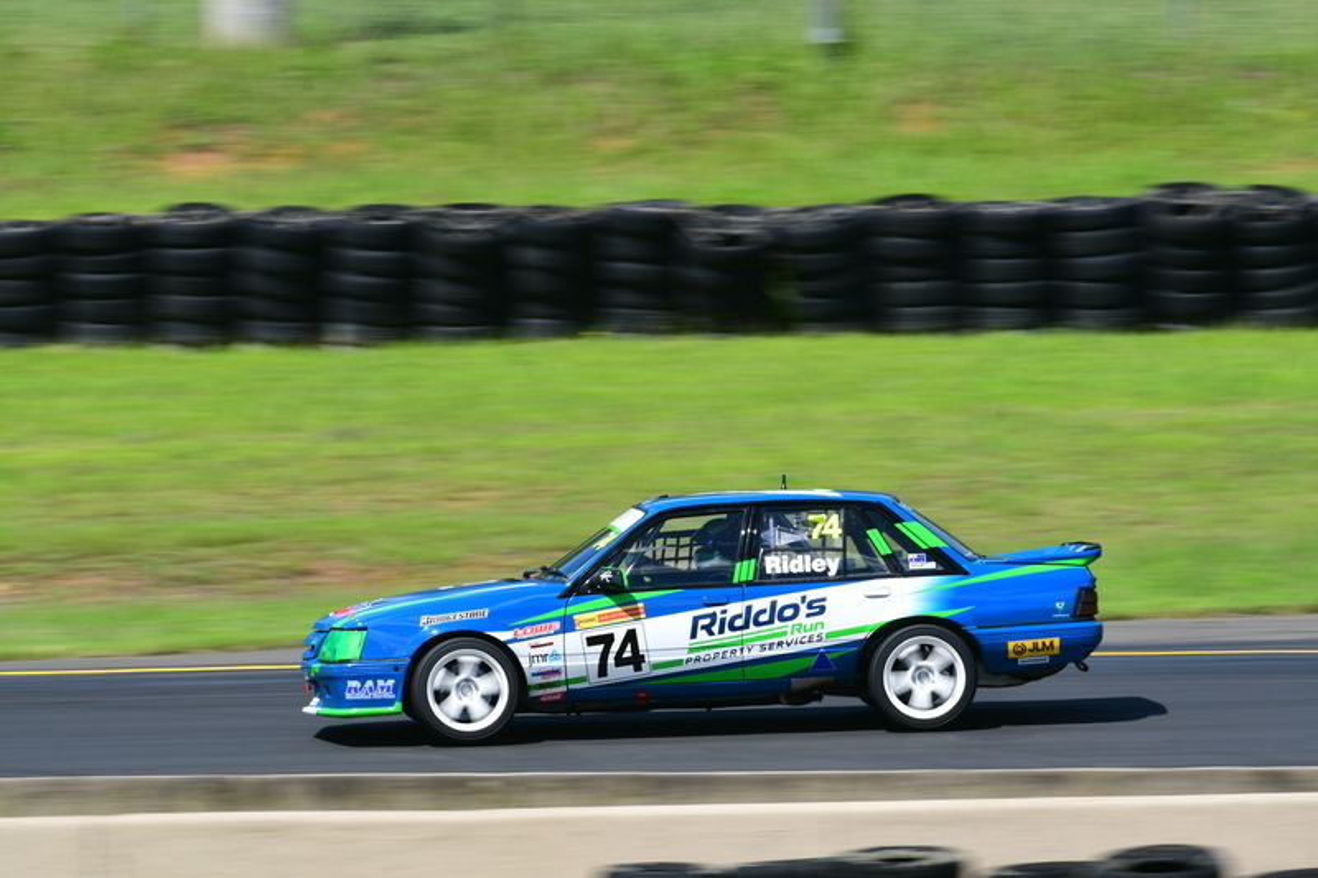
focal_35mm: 570
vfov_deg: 2.4
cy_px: 439
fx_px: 20863
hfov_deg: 3.6
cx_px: 659
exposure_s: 1/125
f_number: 11
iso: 100
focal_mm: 380
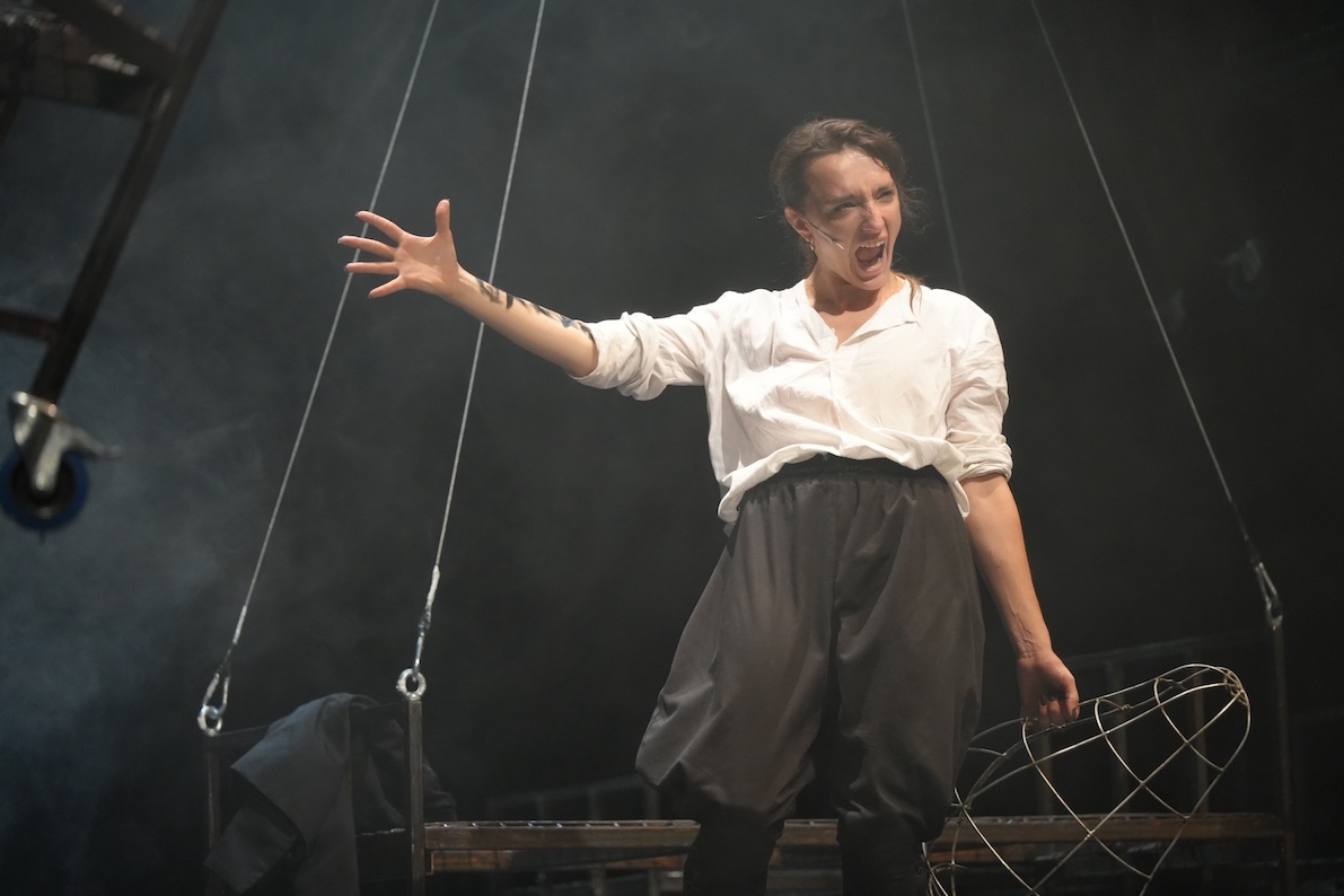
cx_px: 669
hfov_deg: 15.5
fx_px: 4928
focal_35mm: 132
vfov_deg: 10.4
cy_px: 448
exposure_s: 1/125
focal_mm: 131
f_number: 2.8
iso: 3200
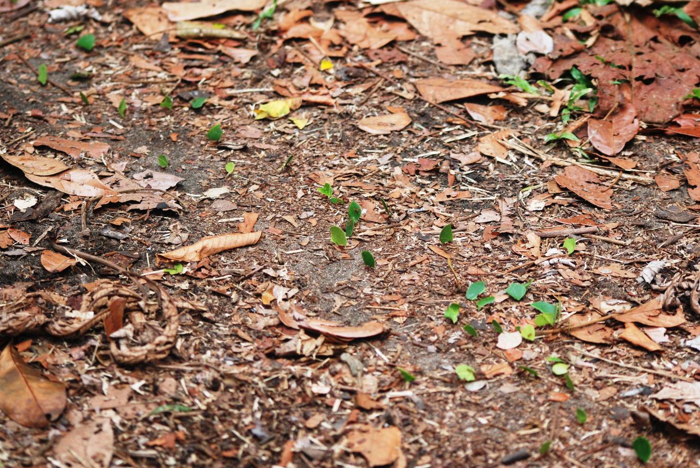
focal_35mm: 176
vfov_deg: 7.8
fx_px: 3426
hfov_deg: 11.7
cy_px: 229
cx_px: 386
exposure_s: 1/320
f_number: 4.5
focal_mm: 100
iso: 400
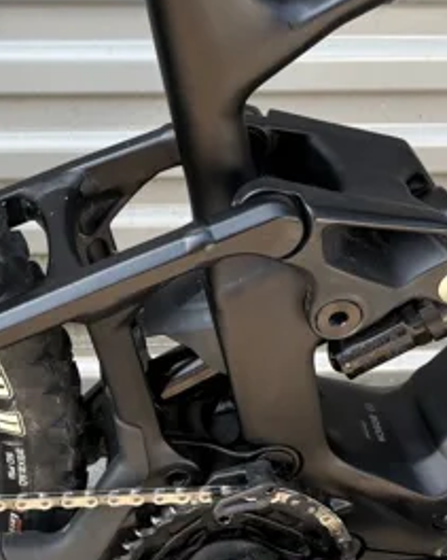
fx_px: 1274
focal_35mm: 77
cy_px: 310
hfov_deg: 19.6
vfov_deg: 24.7
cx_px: 68
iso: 40
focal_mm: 5.96
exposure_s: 1/280
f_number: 1.6
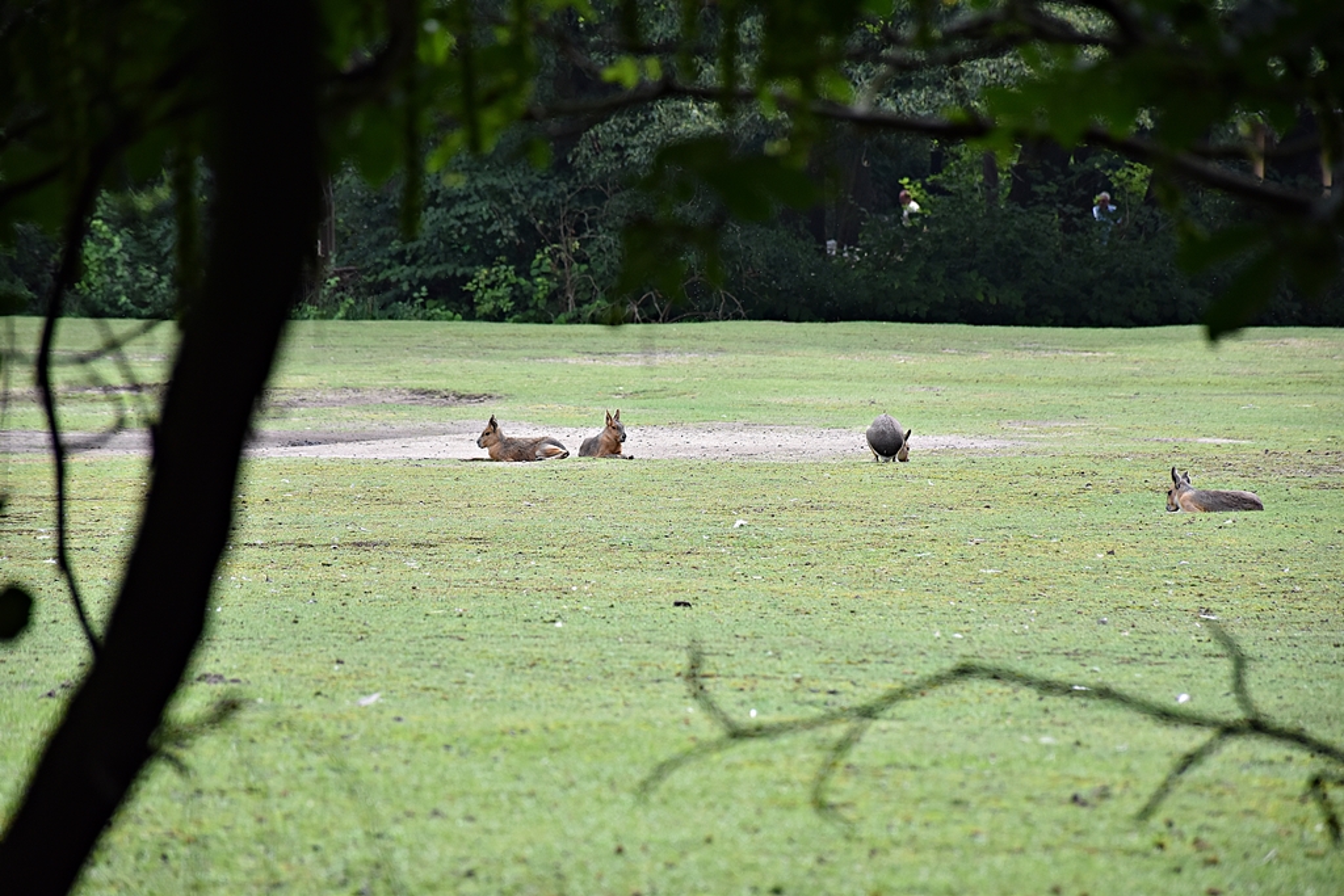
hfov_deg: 9.8
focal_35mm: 210
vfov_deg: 6.5
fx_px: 7841
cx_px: 672
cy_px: 448
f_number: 5.6
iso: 400
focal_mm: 140
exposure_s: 1/500
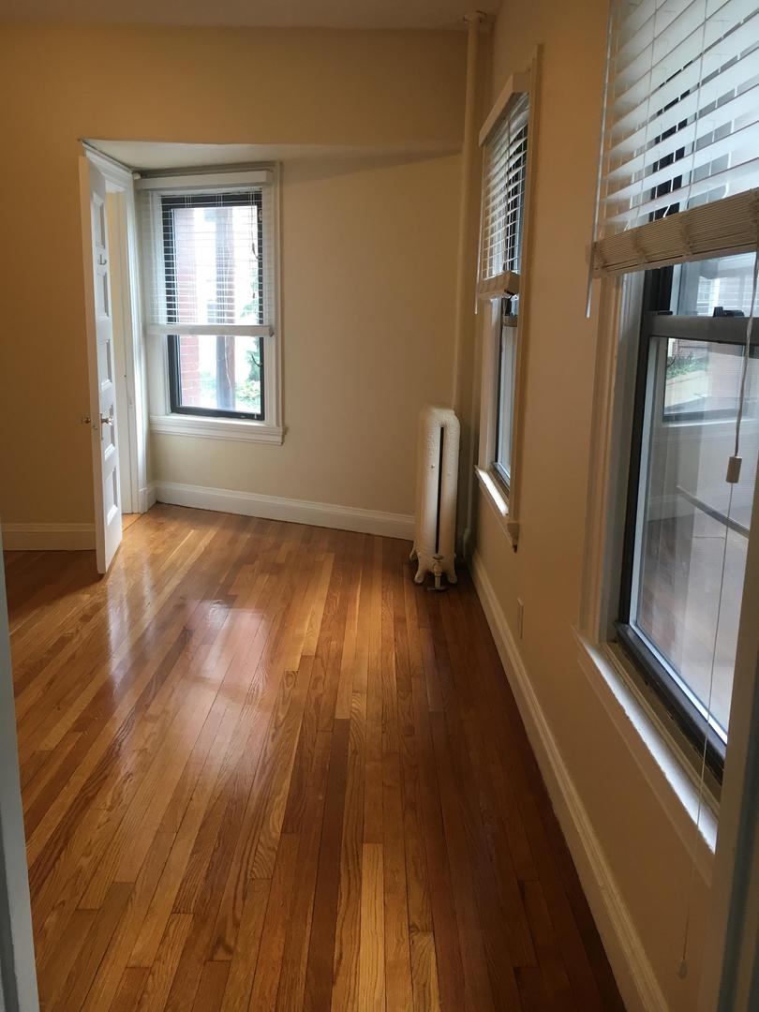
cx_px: 380
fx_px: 848
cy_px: 506
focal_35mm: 29
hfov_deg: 48.2
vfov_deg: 61.7
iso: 64
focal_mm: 4.15
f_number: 2.2
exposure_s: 1/30
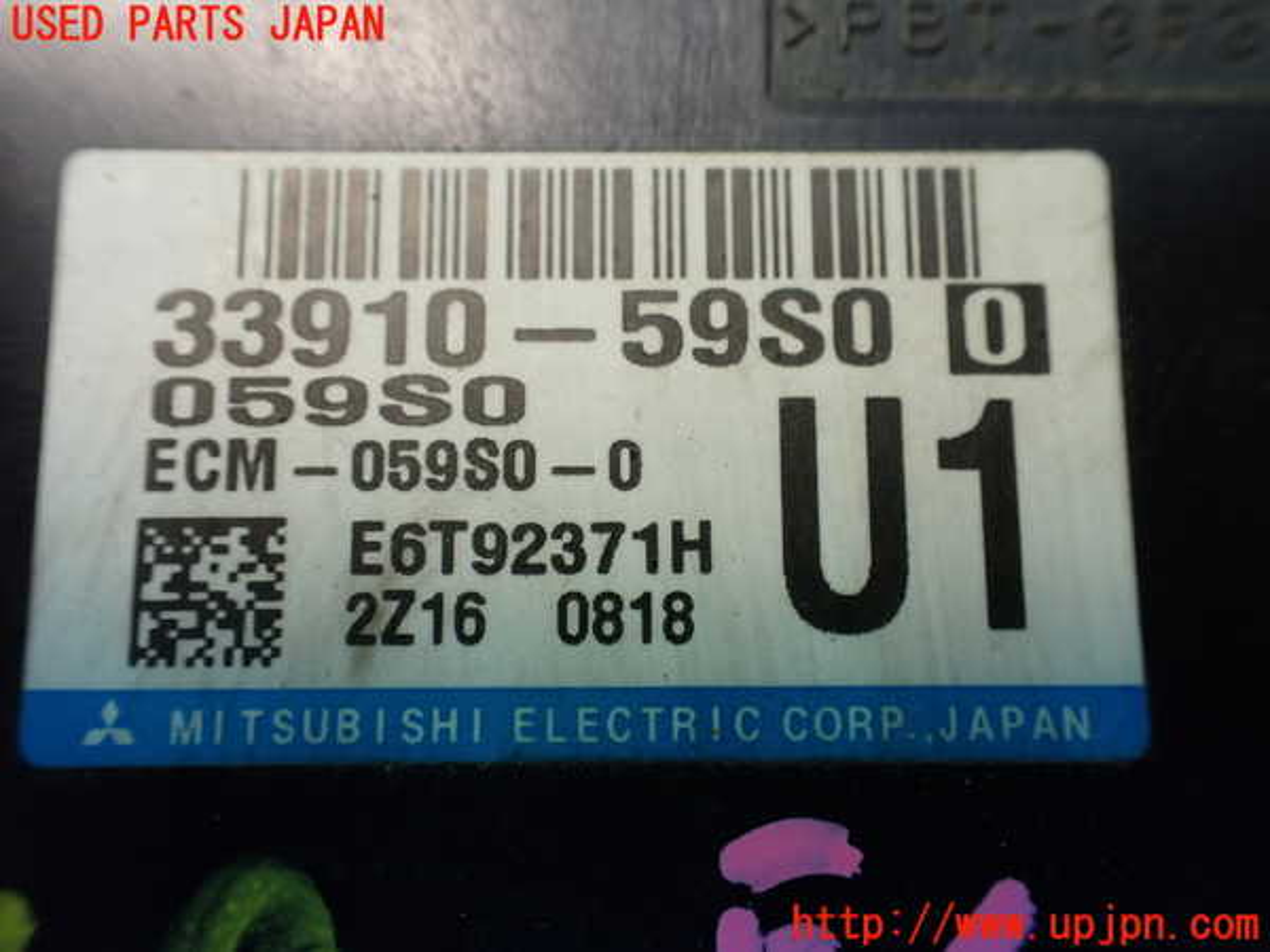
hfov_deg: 60.0
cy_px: 476
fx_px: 1101
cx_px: 635
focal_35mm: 30
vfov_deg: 46.8
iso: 320
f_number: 2.3
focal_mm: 5.4
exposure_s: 1/125
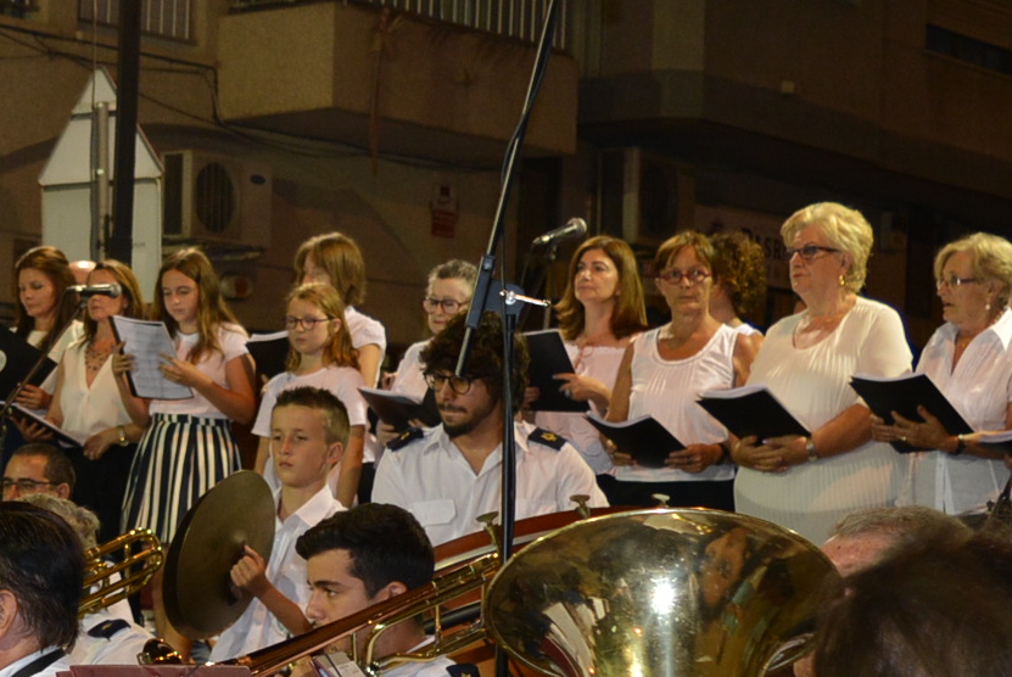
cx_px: -308
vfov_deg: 12.6
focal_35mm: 108
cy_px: 614
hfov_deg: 17.7
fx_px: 3039
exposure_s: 1/60
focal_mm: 20
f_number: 4
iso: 400
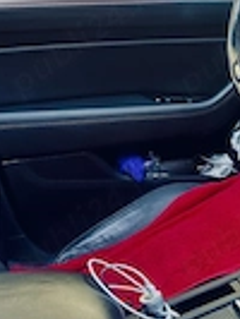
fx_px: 692
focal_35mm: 75
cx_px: 341
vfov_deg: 25.5
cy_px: 259
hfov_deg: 17.9
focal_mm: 5.1
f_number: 1.6
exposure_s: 1/121
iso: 125
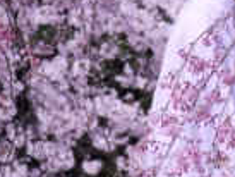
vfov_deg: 1.1
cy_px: -31
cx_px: 321
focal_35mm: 1403
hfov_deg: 1.4
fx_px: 9533
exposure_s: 1/320
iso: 200
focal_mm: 120
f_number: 9
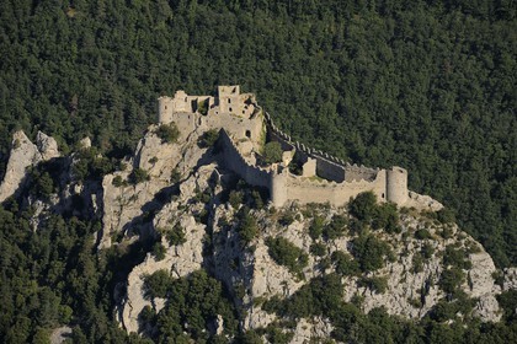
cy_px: 172
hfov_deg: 10.3
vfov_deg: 6.9
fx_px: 2872
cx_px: 258
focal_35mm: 200
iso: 400
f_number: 7.1
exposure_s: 1/1000
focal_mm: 200
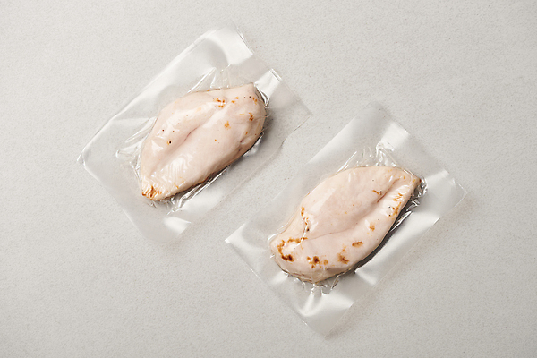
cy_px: 179
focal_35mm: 105
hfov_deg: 19.5
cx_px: 268
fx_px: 1566
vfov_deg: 13.0
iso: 50
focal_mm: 105
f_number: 8
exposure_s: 1/125
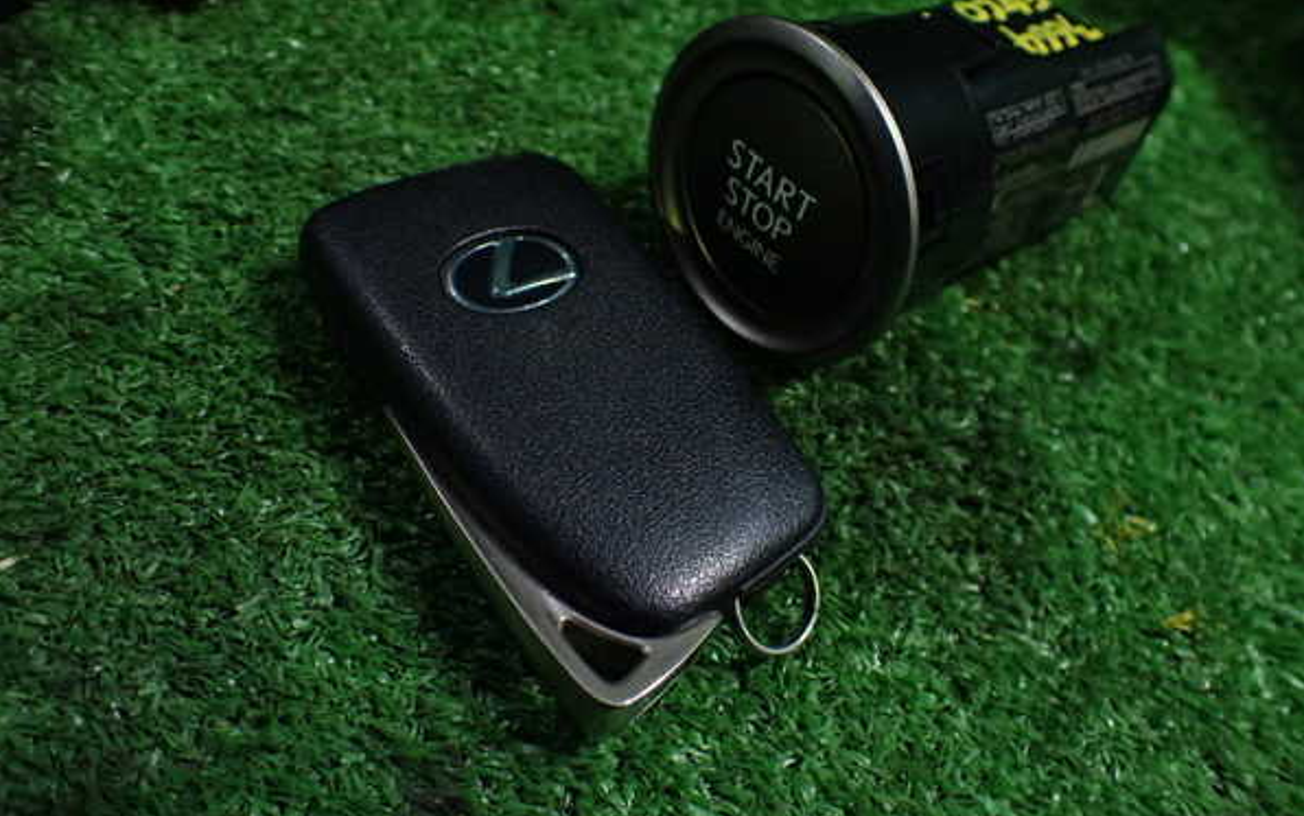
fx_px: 1138
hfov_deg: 59.6
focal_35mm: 32
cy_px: 385
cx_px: 654
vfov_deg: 39.5
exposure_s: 1/125
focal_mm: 5.4
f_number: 2.3
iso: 640
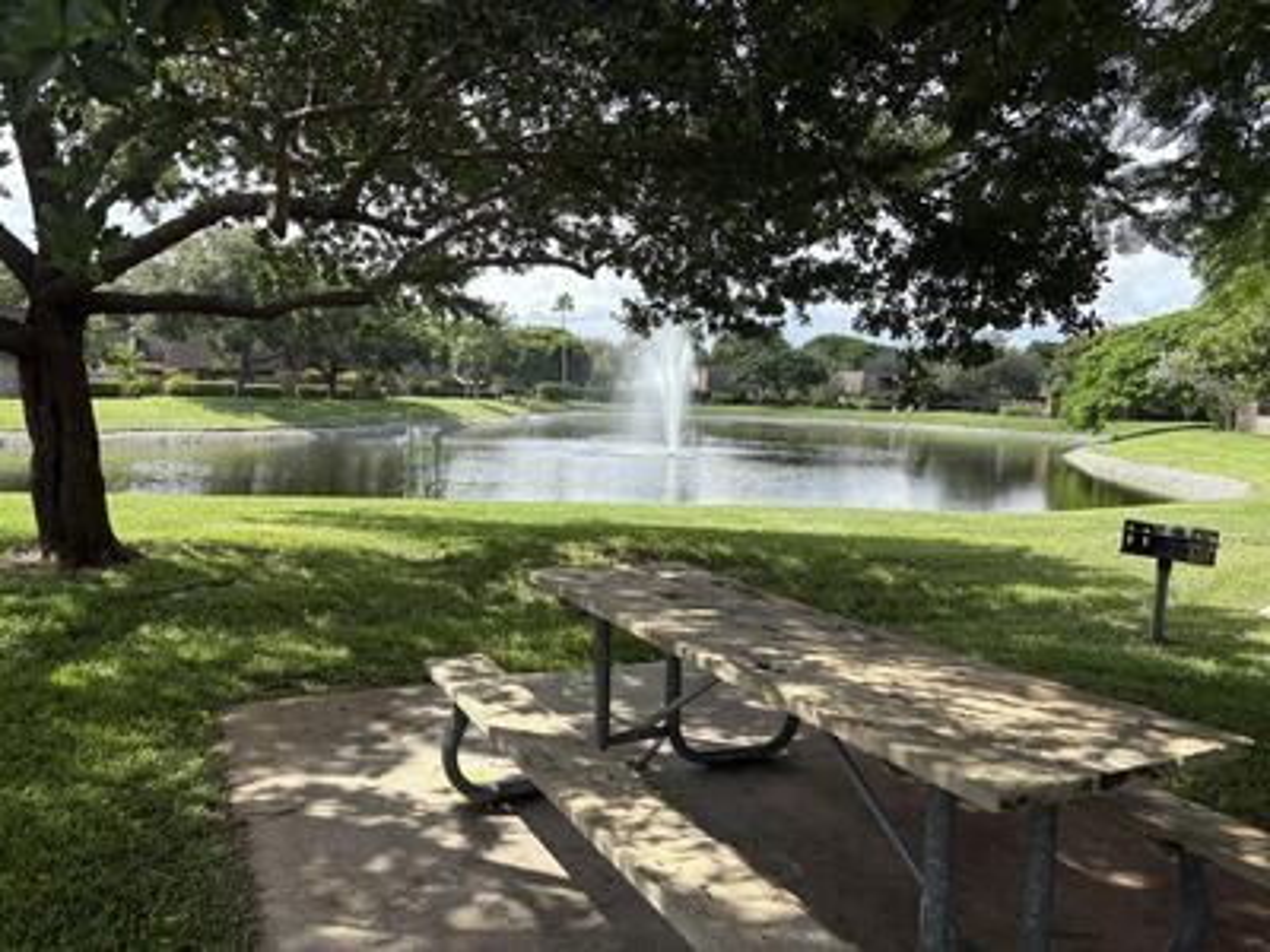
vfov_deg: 53.1
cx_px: 635
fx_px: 954
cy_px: 476
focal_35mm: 26
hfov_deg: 67.3
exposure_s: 1/1517
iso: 50
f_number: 1.6
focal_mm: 5.96
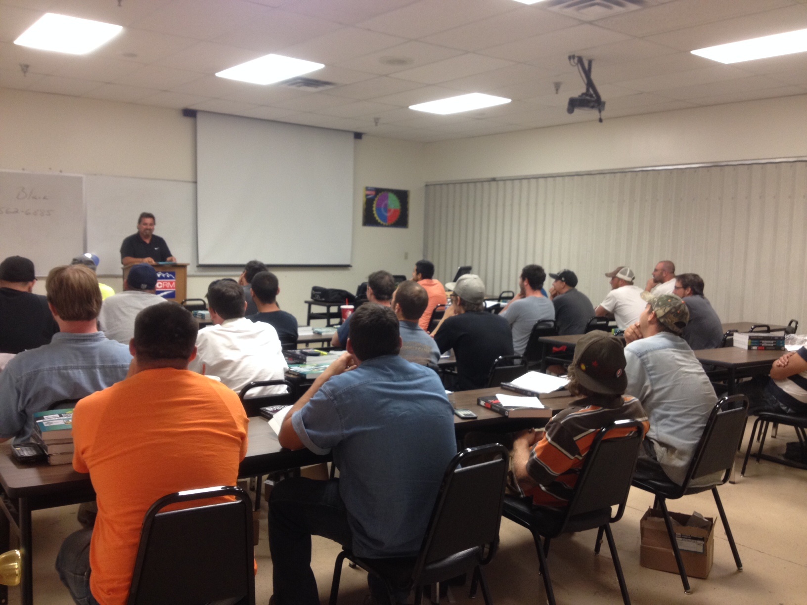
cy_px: 302
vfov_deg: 40.7
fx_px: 816
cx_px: 404
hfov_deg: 52.6
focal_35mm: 35
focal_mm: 4.28
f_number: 2.4
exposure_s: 1/20
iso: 100
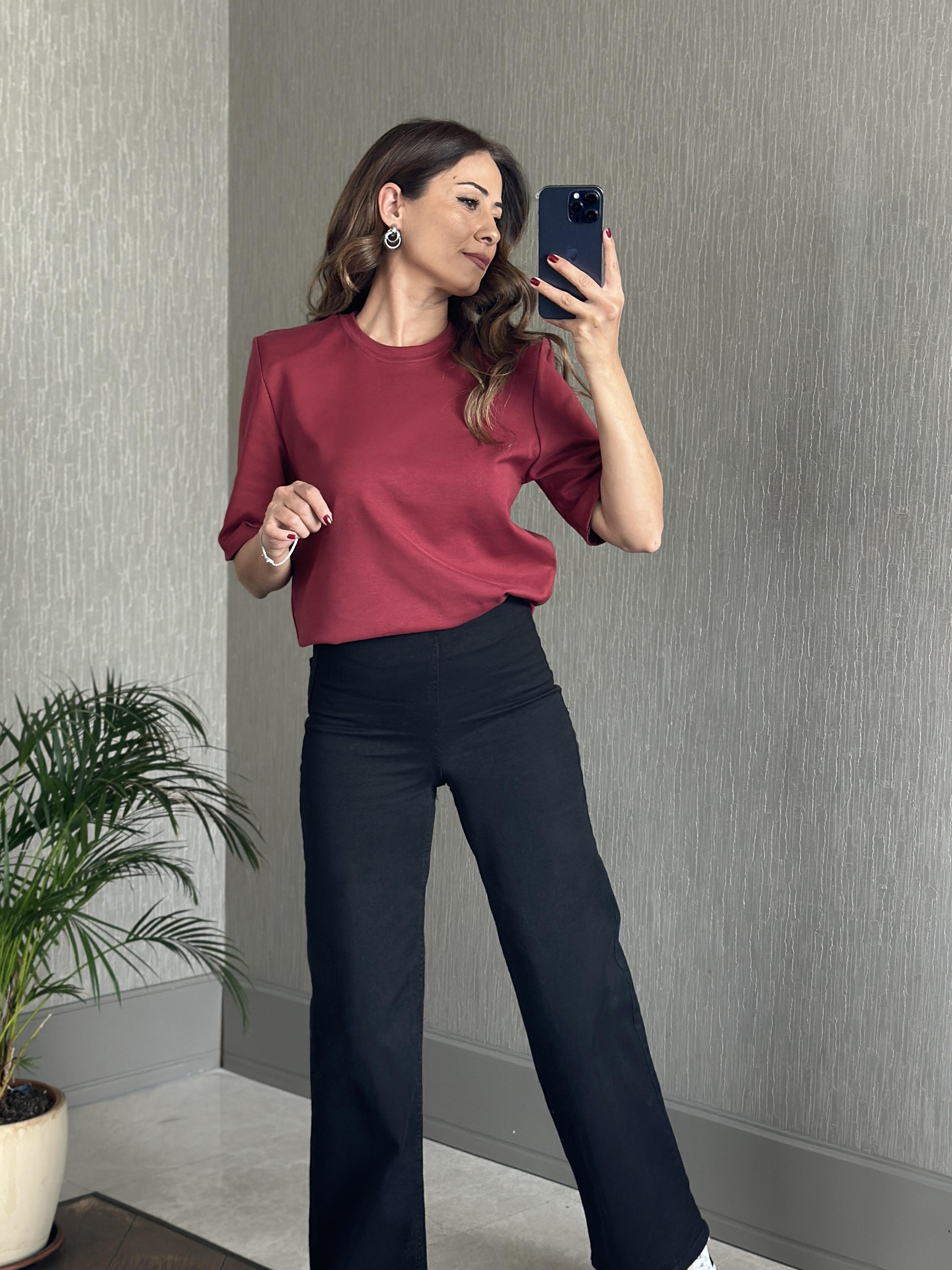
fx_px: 2127
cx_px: 474
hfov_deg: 25.2
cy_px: 747
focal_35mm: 58
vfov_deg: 33.2
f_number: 1.78
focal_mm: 6.86
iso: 160
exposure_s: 1/60
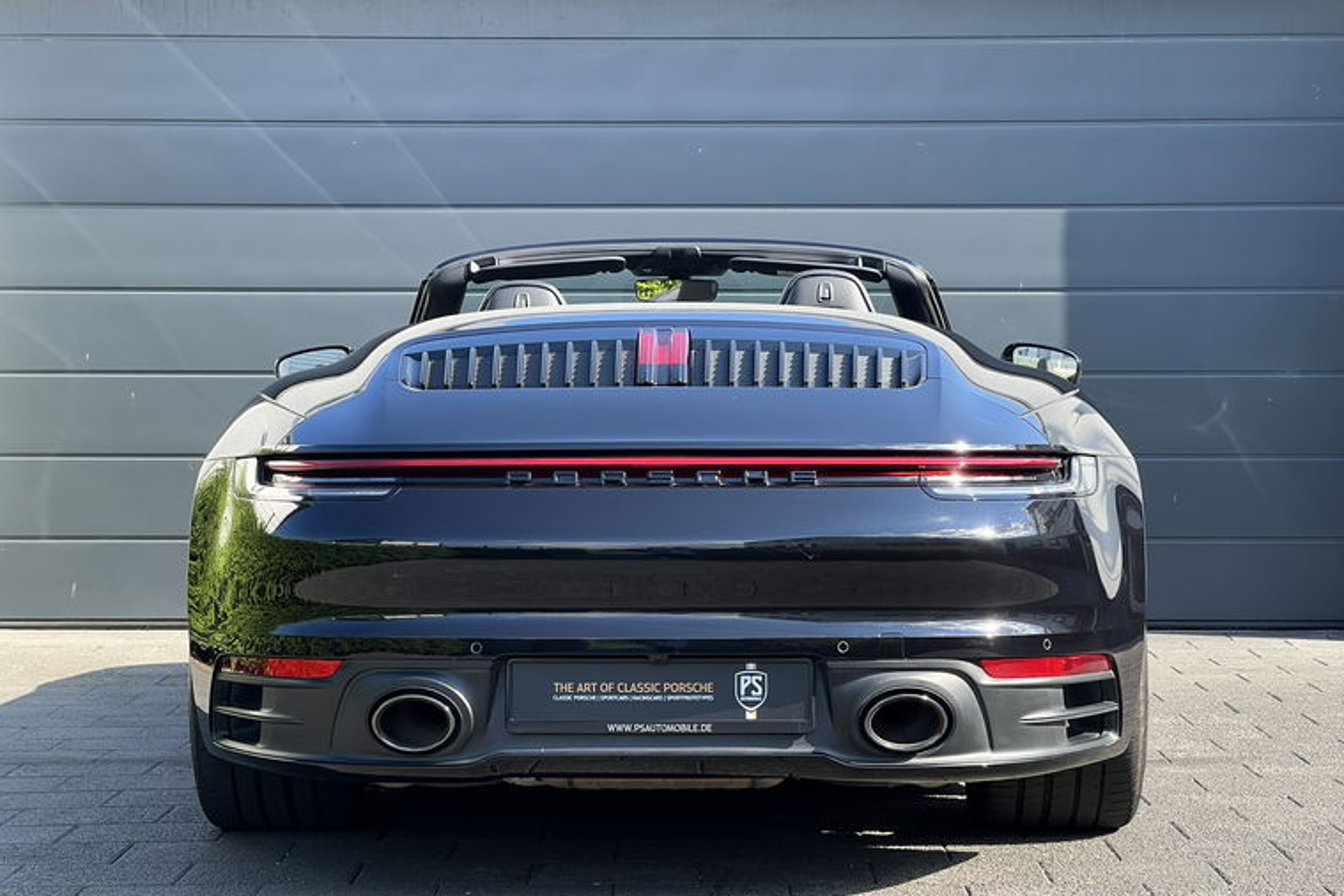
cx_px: 673
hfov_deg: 25.1
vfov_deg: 16.9
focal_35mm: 81
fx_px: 3024
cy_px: 482
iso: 32
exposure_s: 1/145
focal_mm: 9
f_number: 2.8
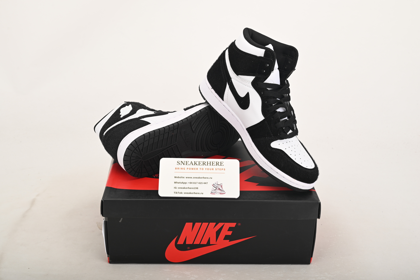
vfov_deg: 29.9
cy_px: 140
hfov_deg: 43.6
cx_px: 210
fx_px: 525
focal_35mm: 45
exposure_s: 1/200
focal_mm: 45
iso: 100
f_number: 11
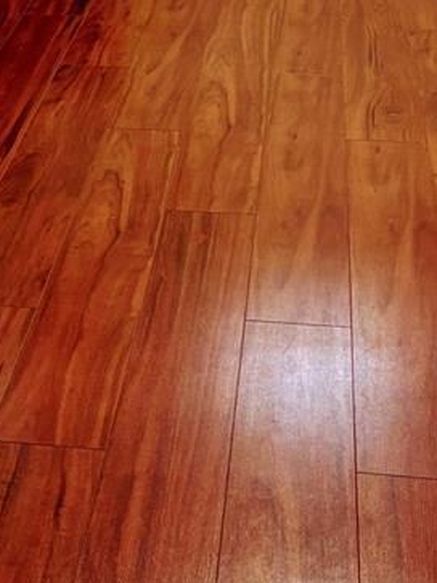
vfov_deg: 20.4
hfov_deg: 17.1
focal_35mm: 86
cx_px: 133
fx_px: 1448
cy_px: -218
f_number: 1.6
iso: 125
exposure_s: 1/60
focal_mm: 5.96
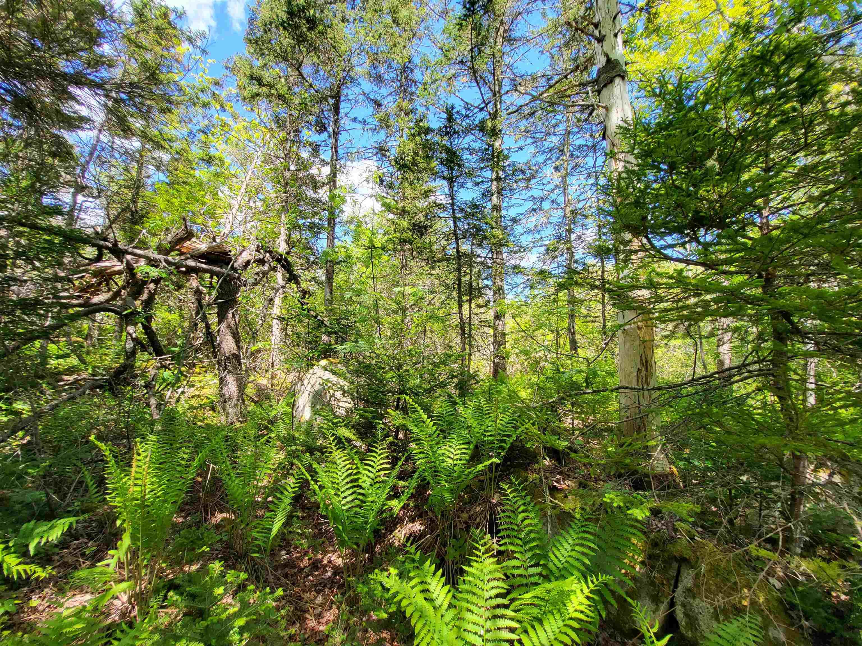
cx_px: 431
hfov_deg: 106.2
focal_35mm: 13
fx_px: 324
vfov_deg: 89.9
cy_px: 323
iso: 32
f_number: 2.2
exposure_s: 1/151
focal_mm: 1.74
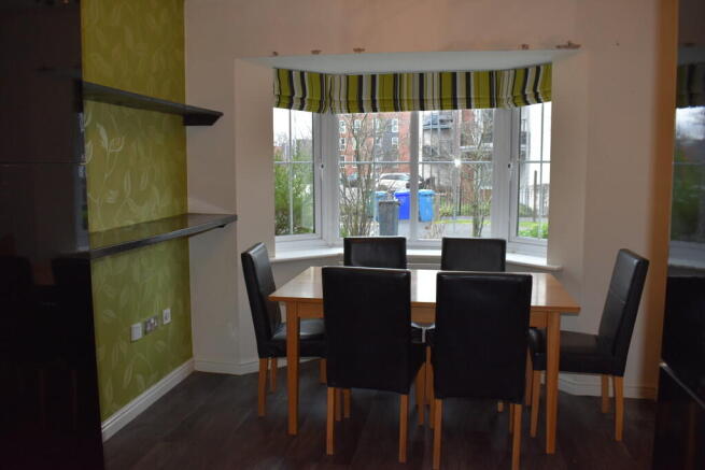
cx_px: 352
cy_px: 235
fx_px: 588
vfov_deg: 43.6
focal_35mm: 30
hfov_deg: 61.9
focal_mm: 20
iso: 800
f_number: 5.6
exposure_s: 1/125
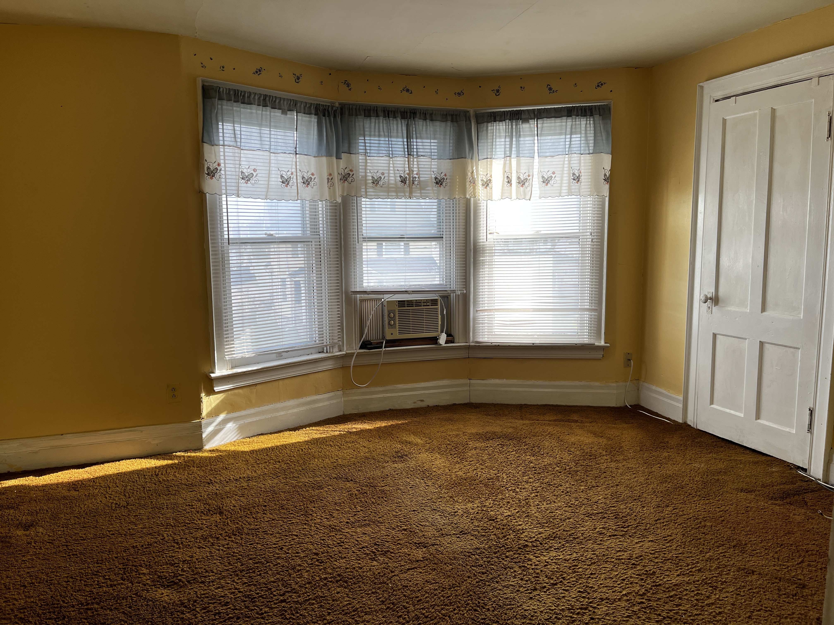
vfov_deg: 53.1
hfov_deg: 67.3
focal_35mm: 26
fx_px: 626
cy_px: 312
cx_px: 417
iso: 32
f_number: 1.6
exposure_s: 1/135
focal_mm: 5.1
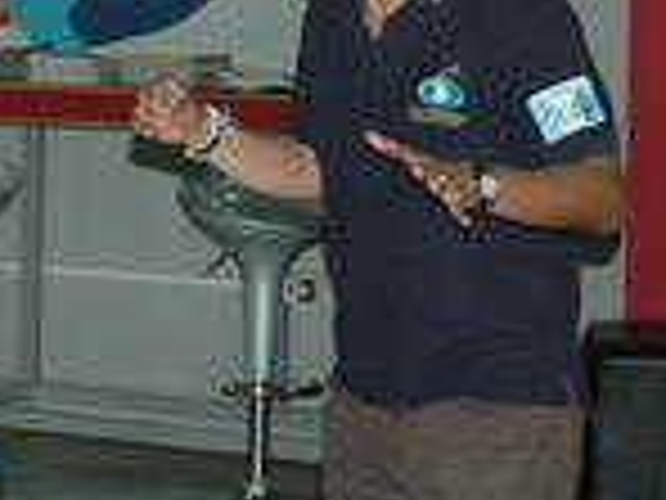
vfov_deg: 9.7
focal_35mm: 151
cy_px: -50
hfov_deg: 12.6
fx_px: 2898
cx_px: -252
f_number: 4
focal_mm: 31
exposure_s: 1/100
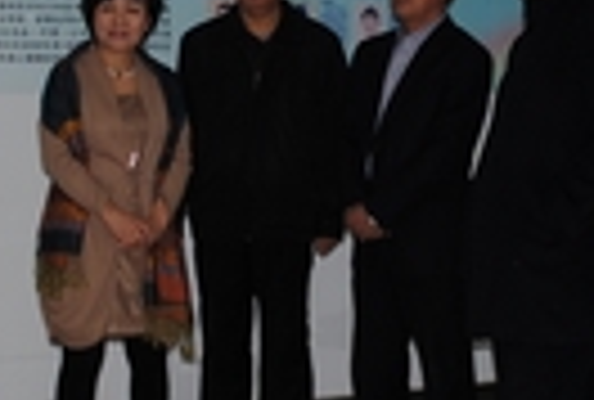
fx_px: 1656
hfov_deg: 20.3
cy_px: 187
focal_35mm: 100
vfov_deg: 13.8
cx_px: 310
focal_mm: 22
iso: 200
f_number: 4
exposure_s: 1/60
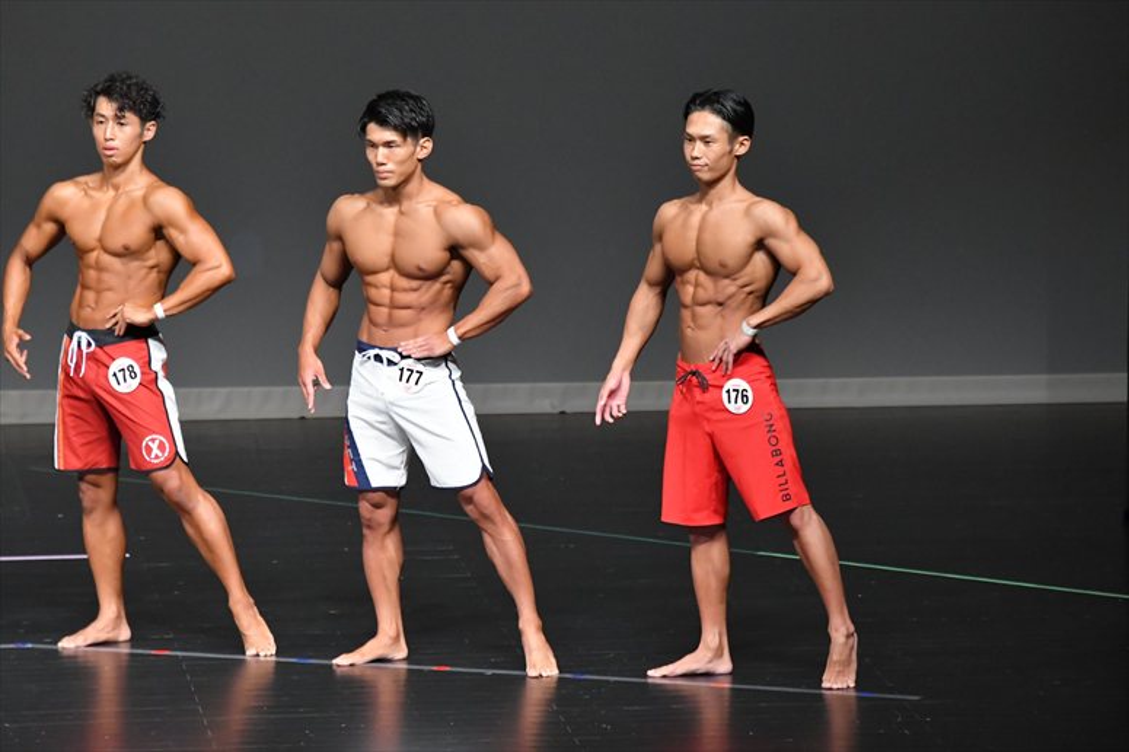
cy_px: 376
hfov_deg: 6.9
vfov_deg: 4.6
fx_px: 9404
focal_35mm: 300
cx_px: 564
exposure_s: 1/400
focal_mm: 200
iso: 5000
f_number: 5.6
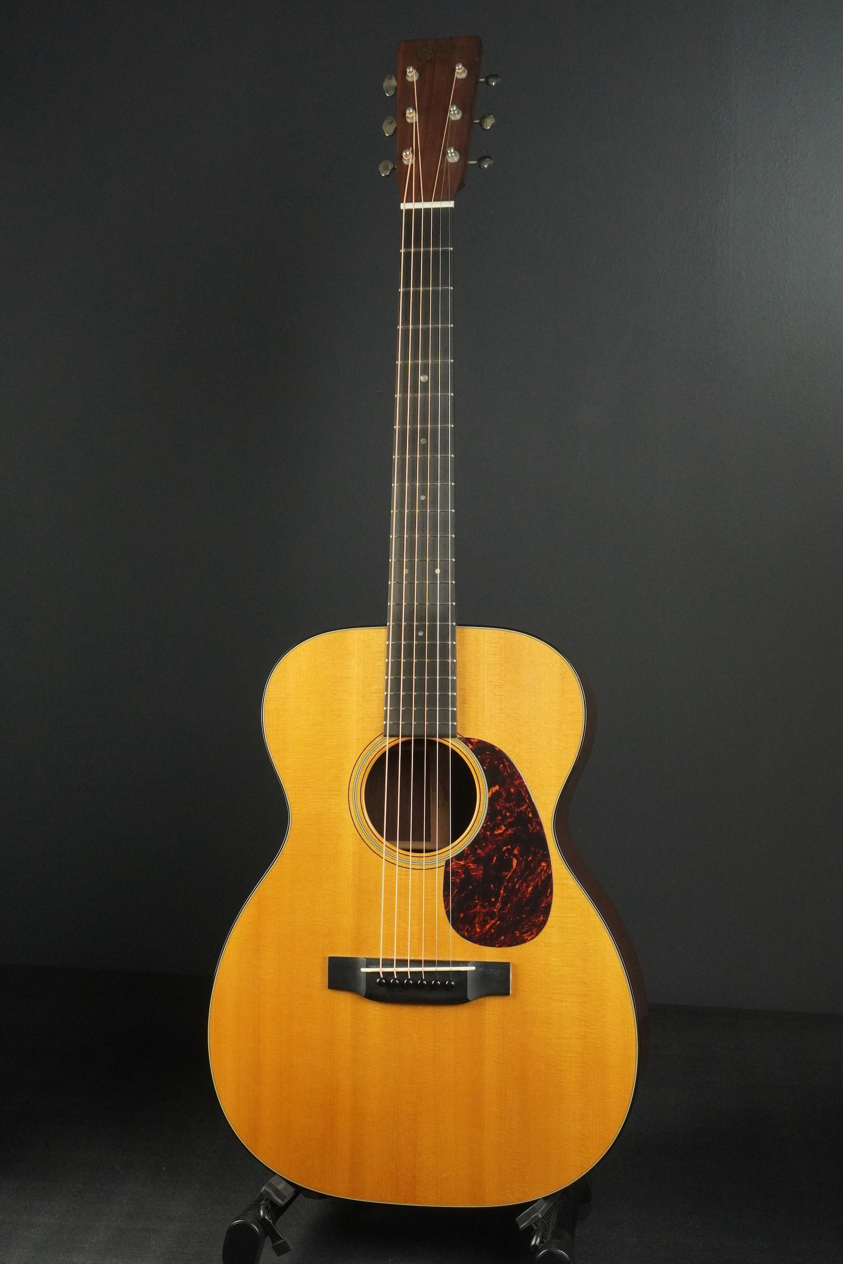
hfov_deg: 25.8
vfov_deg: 37.9
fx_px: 1844
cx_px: 422
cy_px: 632
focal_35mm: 52
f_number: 11
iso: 3200
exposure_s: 1/60
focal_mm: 35
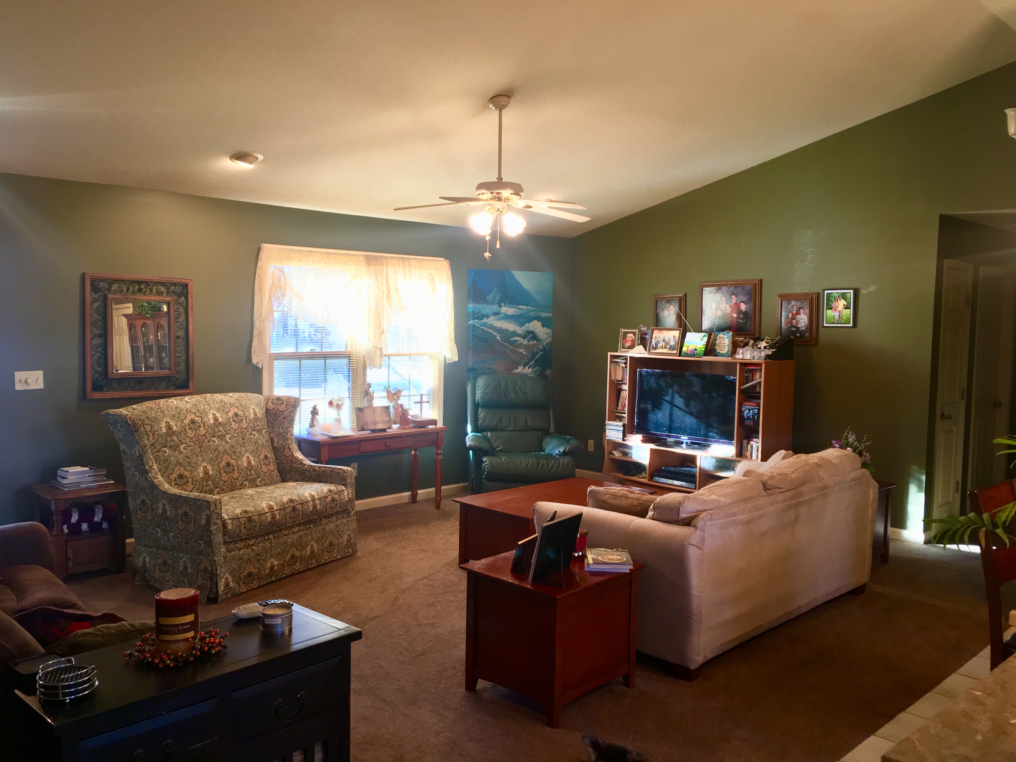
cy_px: 381
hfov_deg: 61.7
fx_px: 851
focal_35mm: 29
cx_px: 508
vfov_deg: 48.2
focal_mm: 4.15
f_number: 2.2
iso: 80
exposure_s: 1/30
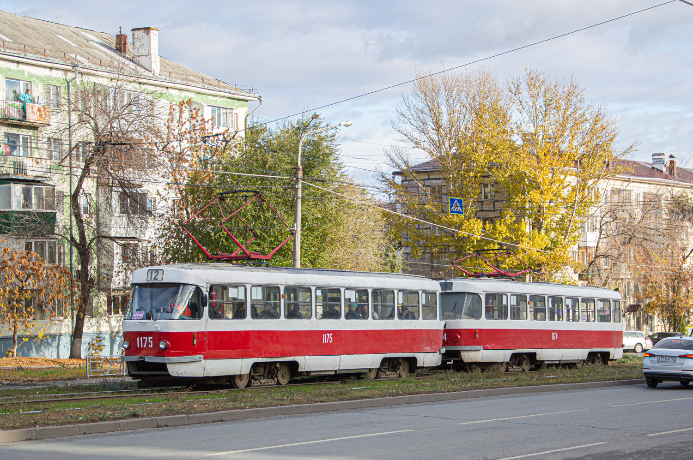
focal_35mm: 63
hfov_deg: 31.9
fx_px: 1212
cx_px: 346
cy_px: 230
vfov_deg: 21.5
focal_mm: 42
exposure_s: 1/400
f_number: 5.6
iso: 100
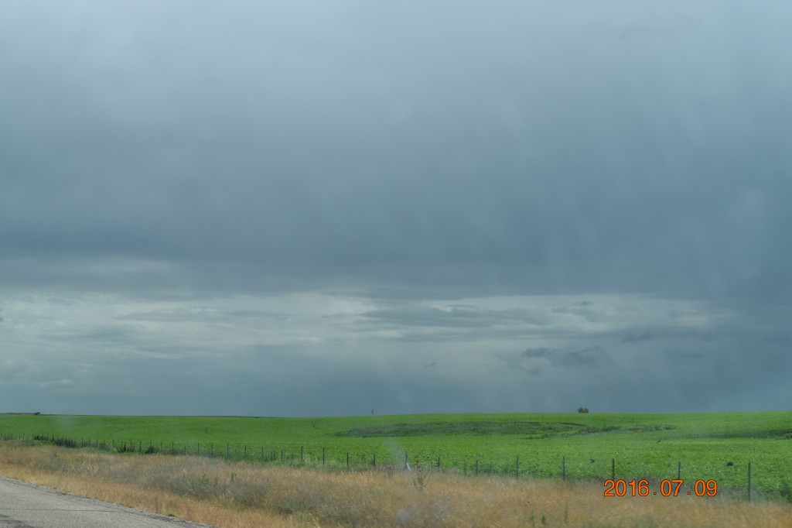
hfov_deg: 24.6
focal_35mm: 82
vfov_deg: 16.5
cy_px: 264
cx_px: 396
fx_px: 1814
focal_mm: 55
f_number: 10
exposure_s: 1/400
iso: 200
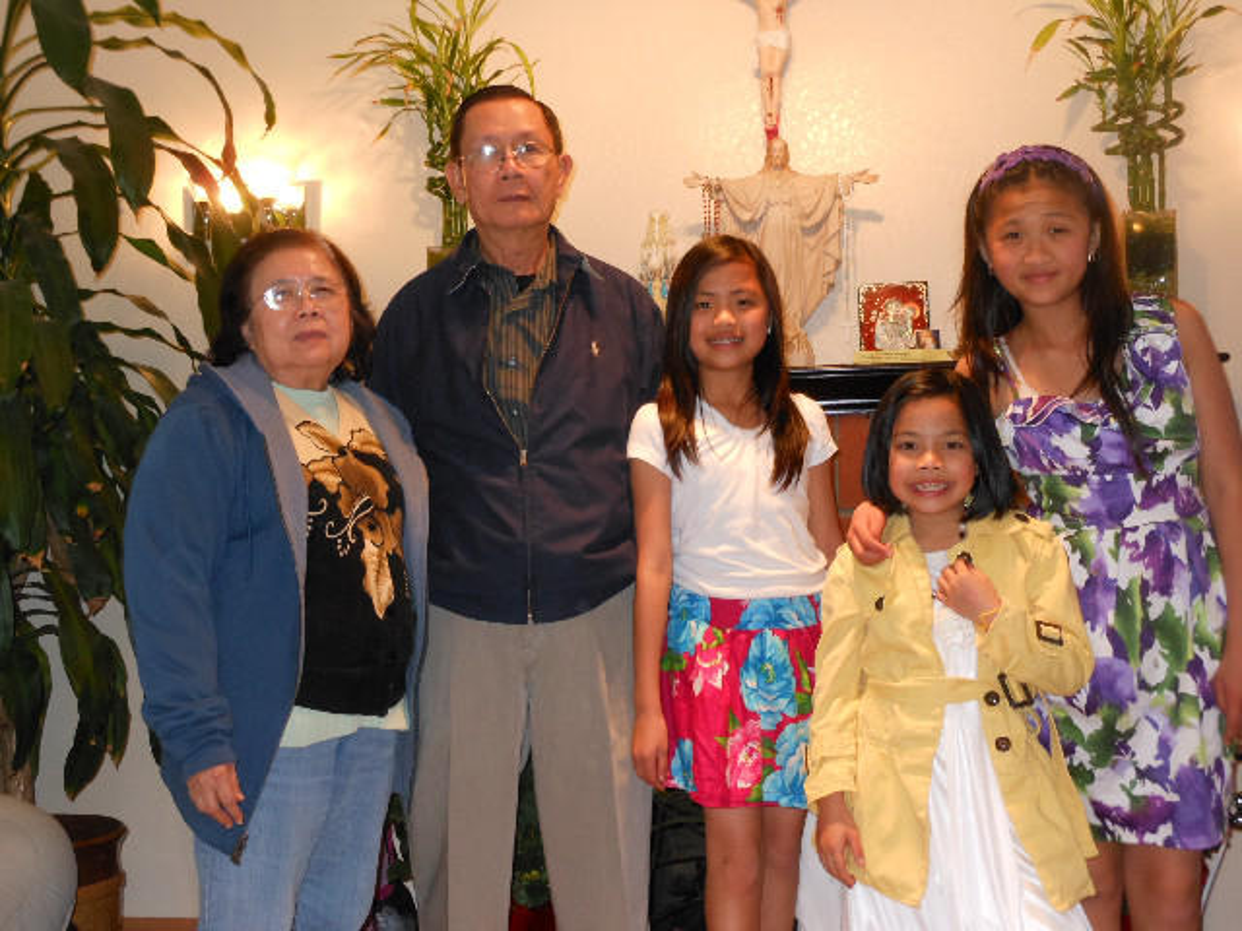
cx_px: 621
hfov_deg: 47.9
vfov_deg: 36.8
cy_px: 466
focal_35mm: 39
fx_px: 1399
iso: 320
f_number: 4.3
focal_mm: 6.9
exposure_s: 1/30
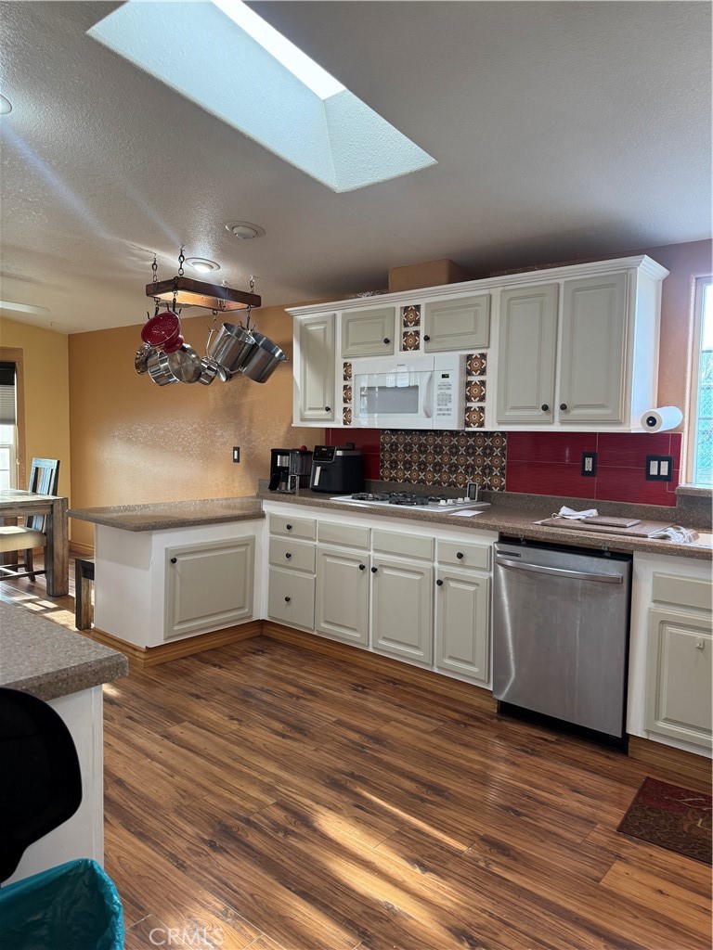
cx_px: 356
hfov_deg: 56.8
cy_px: 475
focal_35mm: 24
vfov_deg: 71.6
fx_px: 659
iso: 160
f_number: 1.78
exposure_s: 1/60
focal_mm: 6.76
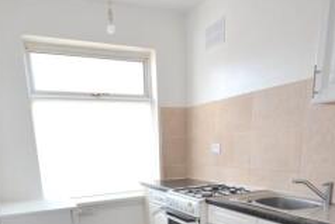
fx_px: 279
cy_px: 220
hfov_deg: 61.9
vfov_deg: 39.0
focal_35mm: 30
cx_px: 169
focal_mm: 10
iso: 400
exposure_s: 1/100
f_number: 4.5
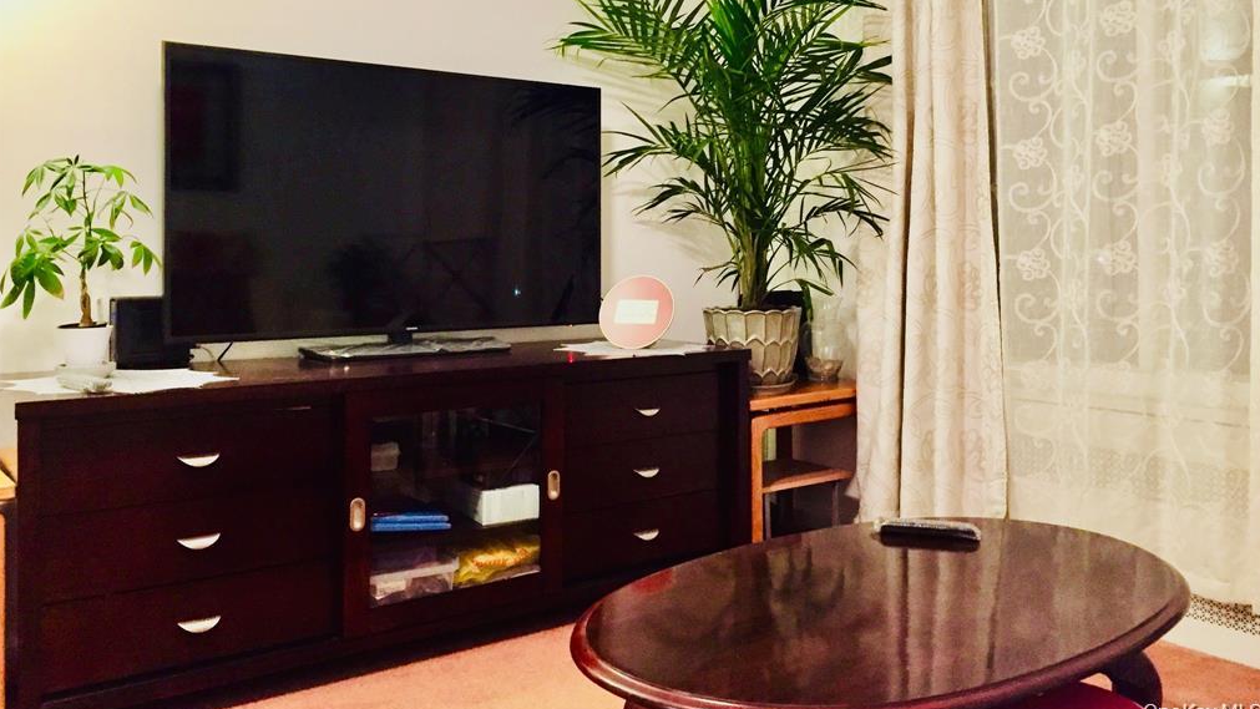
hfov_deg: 61.0
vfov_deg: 36.4
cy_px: 249
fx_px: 1069
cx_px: 632
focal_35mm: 32
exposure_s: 1/17
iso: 250
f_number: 2.2
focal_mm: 4.15
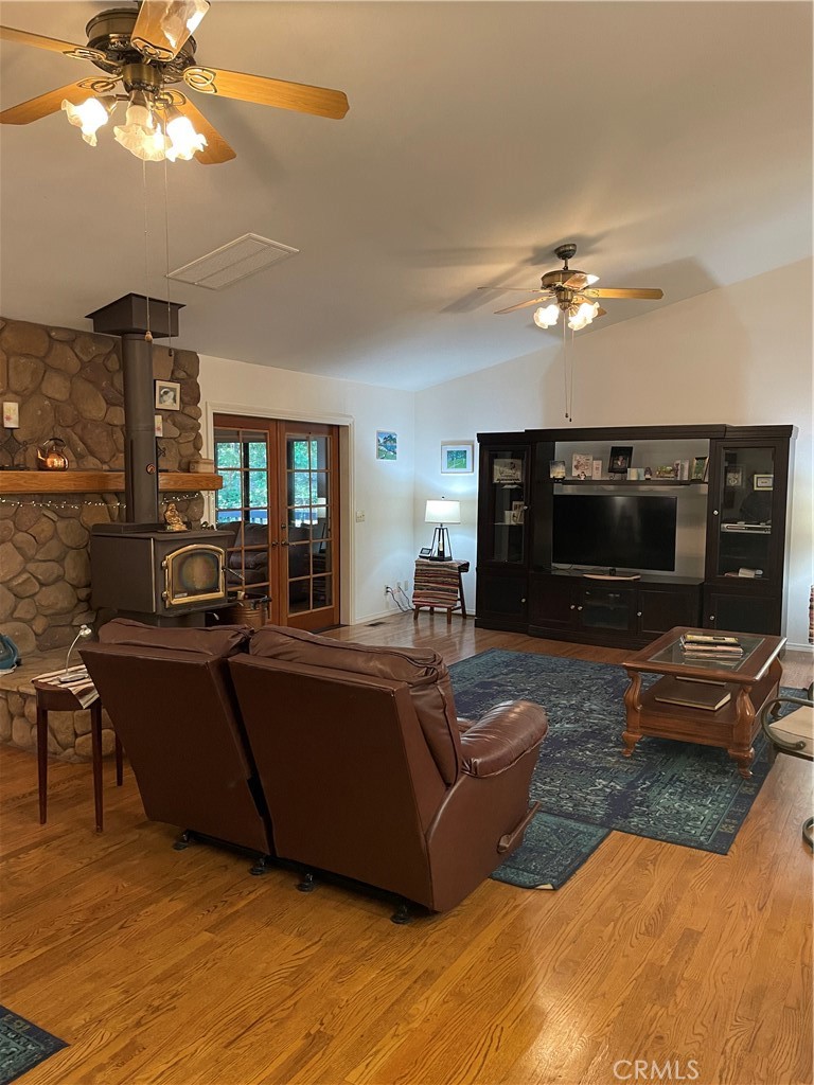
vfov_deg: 67.3
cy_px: 542
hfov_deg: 53.1
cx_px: 407
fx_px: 815
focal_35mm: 26
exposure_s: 1/40
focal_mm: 4.2
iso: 400
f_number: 1.6
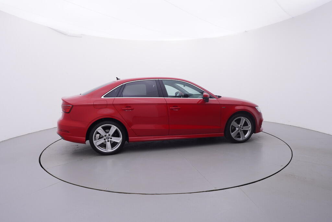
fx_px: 208
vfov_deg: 56.2
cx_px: 166
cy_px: 111
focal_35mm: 22
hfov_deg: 77.3
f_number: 5
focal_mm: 15
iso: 200
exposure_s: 1/80
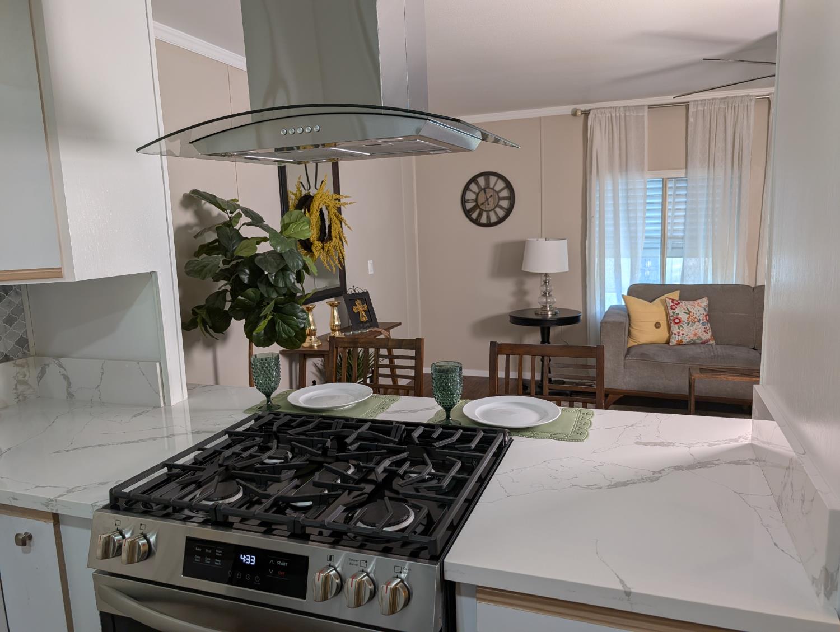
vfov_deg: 56.9
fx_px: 583
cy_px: 316
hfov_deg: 71.5
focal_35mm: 24
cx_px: 420
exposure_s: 1/121
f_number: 1.68
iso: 23
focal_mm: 6.9
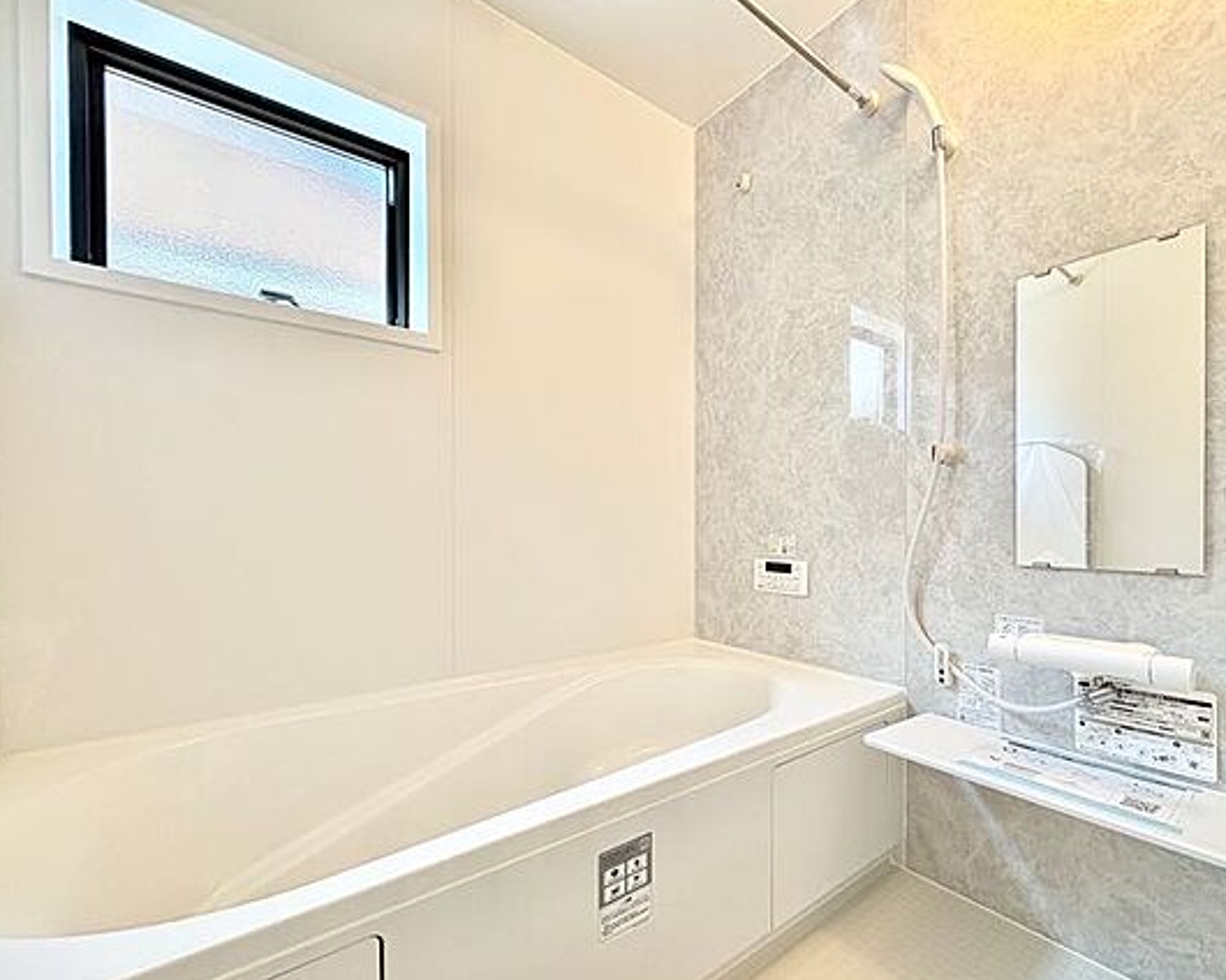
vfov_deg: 80.3
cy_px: 526
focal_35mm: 16
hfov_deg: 92.4
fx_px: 581
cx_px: 708
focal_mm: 2.22
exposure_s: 1/100
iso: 160
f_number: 2.2
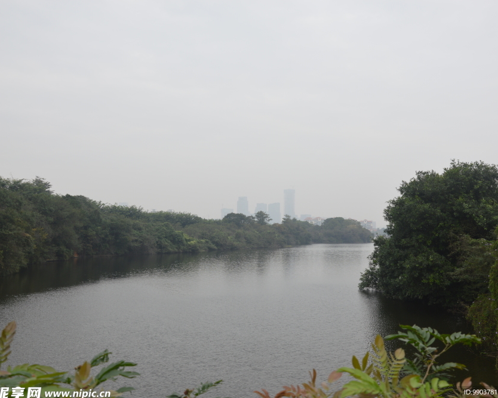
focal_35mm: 38
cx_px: 290
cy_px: 201
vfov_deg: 39.2
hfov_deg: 47.8
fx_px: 560
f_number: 6.3
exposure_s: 1/160
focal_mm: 22
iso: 100
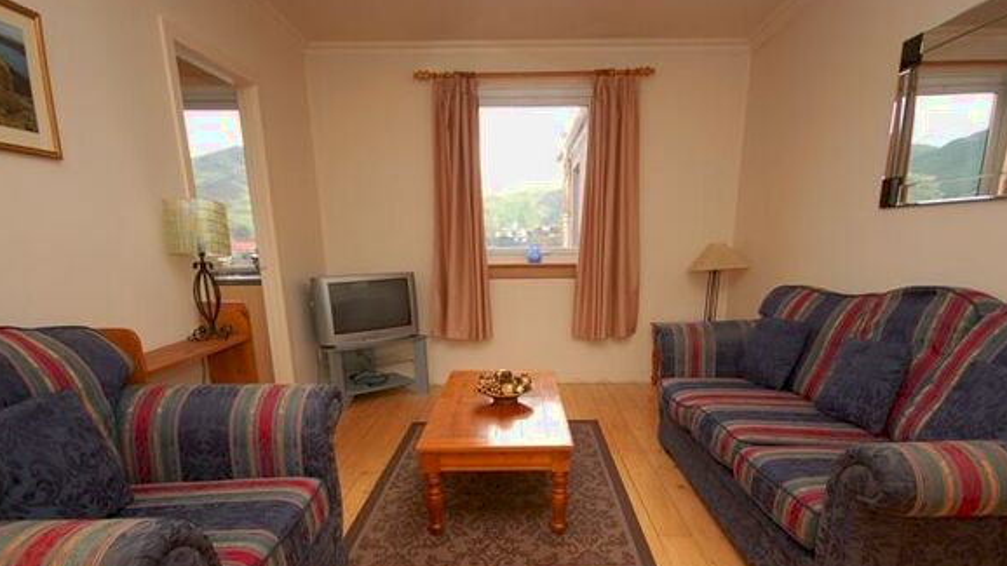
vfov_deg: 56.9
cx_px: 521
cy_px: 384
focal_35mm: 19
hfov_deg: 89.5
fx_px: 507
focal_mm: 10
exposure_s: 1/60
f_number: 4
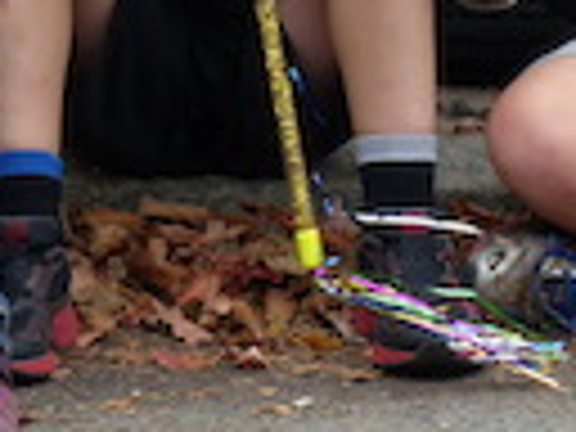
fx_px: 11049
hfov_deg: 3.0
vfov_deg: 2.2
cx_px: 416
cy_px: -266
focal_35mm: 664
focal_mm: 28.7
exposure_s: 1/250
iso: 100
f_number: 4
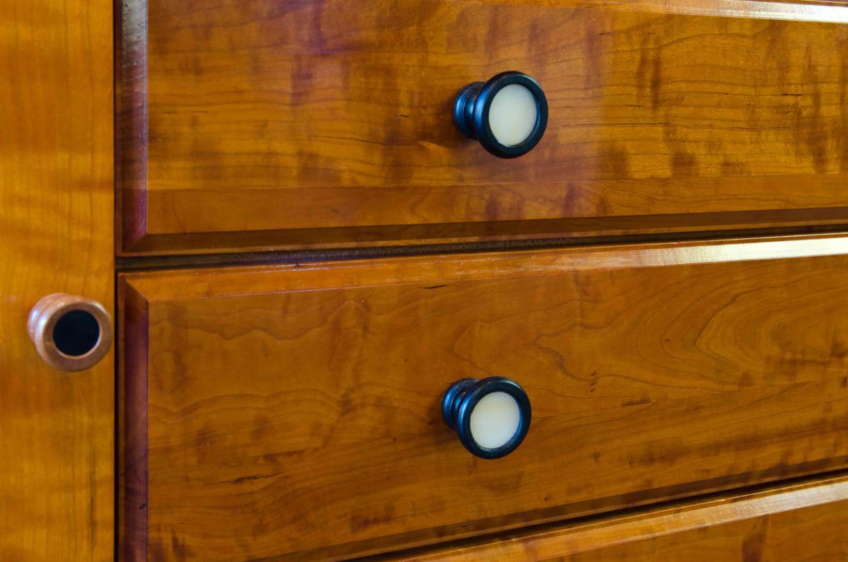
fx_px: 1340
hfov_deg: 35.1
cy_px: 281
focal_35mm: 57
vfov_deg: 23.7
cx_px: 424
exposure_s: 1/2
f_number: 8
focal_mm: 38
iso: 400
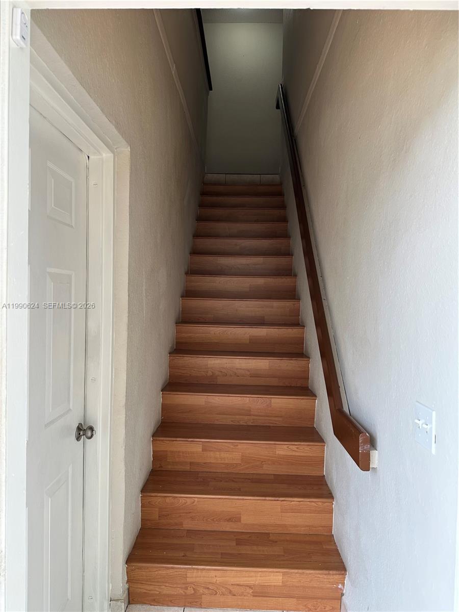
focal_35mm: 24
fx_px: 424
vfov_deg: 71.6
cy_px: 306
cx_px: 230
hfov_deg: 56.8
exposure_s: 1/155
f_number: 1.78
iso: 64
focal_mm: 6.86
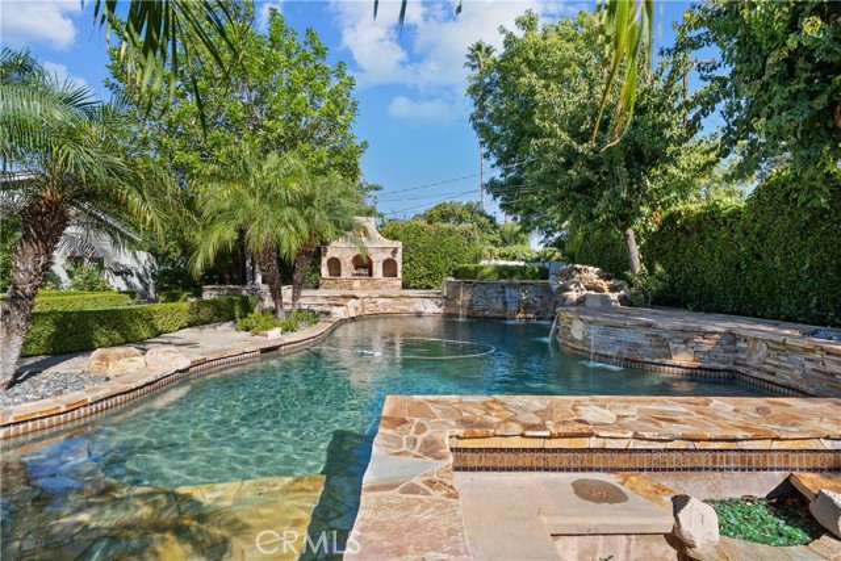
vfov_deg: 73.8
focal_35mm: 16
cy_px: 280
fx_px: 374
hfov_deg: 96.7
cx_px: 420
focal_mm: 16
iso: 100
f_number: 9
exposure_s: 1/25
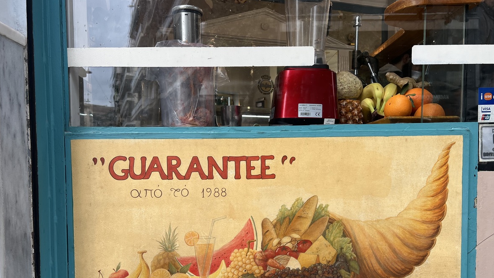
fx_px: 380
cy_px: 181
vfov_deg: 39.8
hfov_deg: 66.1
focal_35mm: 29
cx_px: 252
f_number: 1.5
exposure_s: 1/272
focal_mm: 5.7
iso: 40
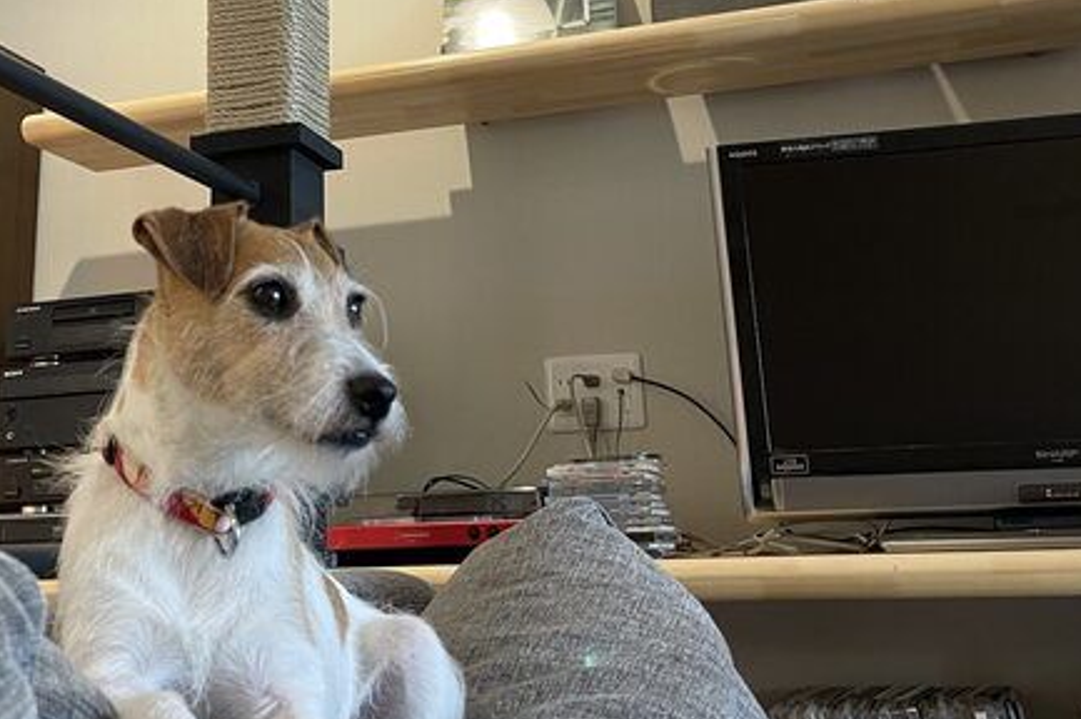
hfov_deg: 40.8
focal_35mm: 48
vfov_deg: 27.0
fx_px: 1440
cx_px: 394
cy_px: 62
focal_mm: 5.1
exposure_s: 1/60
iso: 200
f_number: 1.6
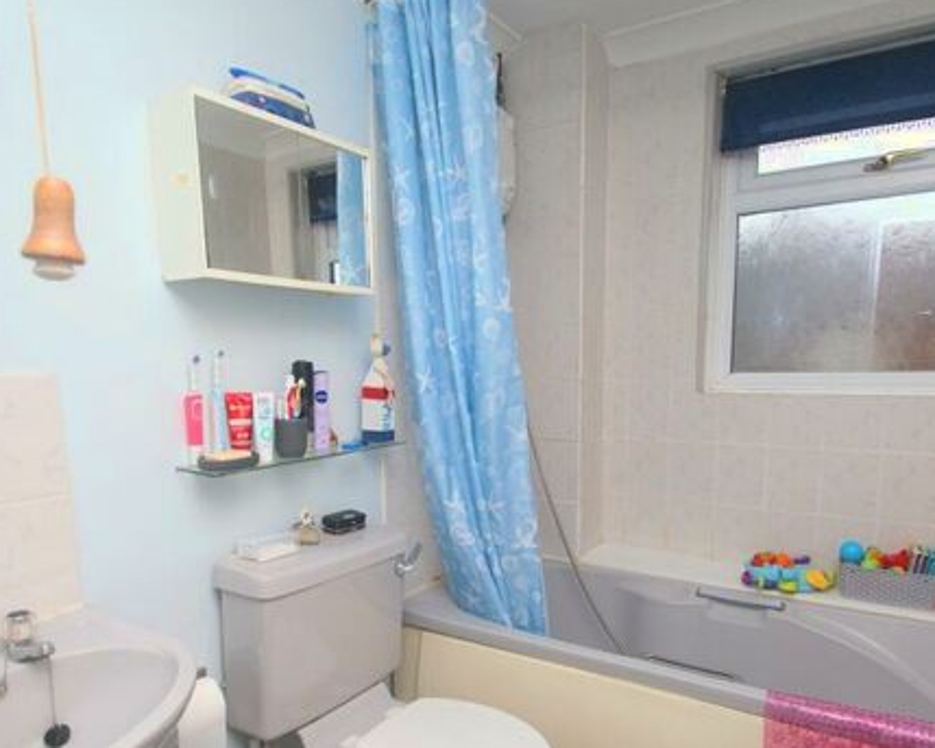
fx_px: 636
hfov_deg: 72.6
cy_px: 465
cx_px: 471
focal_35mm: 23
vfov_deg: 60.1
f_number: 5.6
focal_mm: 10
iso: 320
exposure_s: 1/60
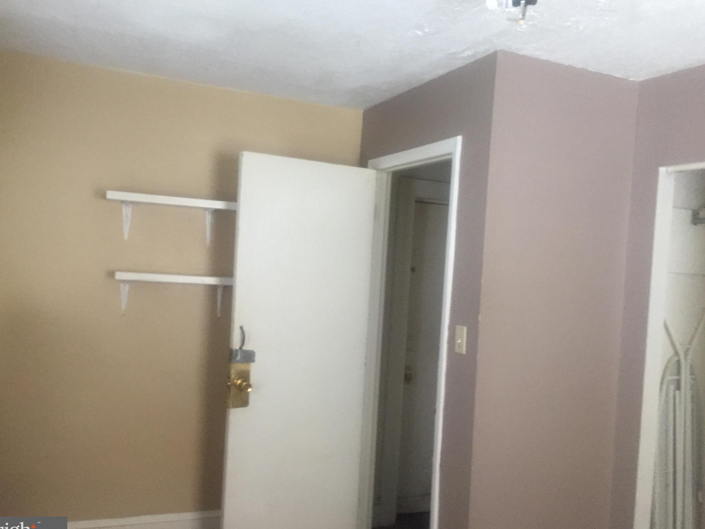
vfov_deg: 46.8
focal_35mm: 30
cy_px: 272
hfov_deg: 60.0
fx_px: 611
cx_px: 343
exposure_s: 1/30
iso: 160
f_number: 2.2
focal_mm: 4.15
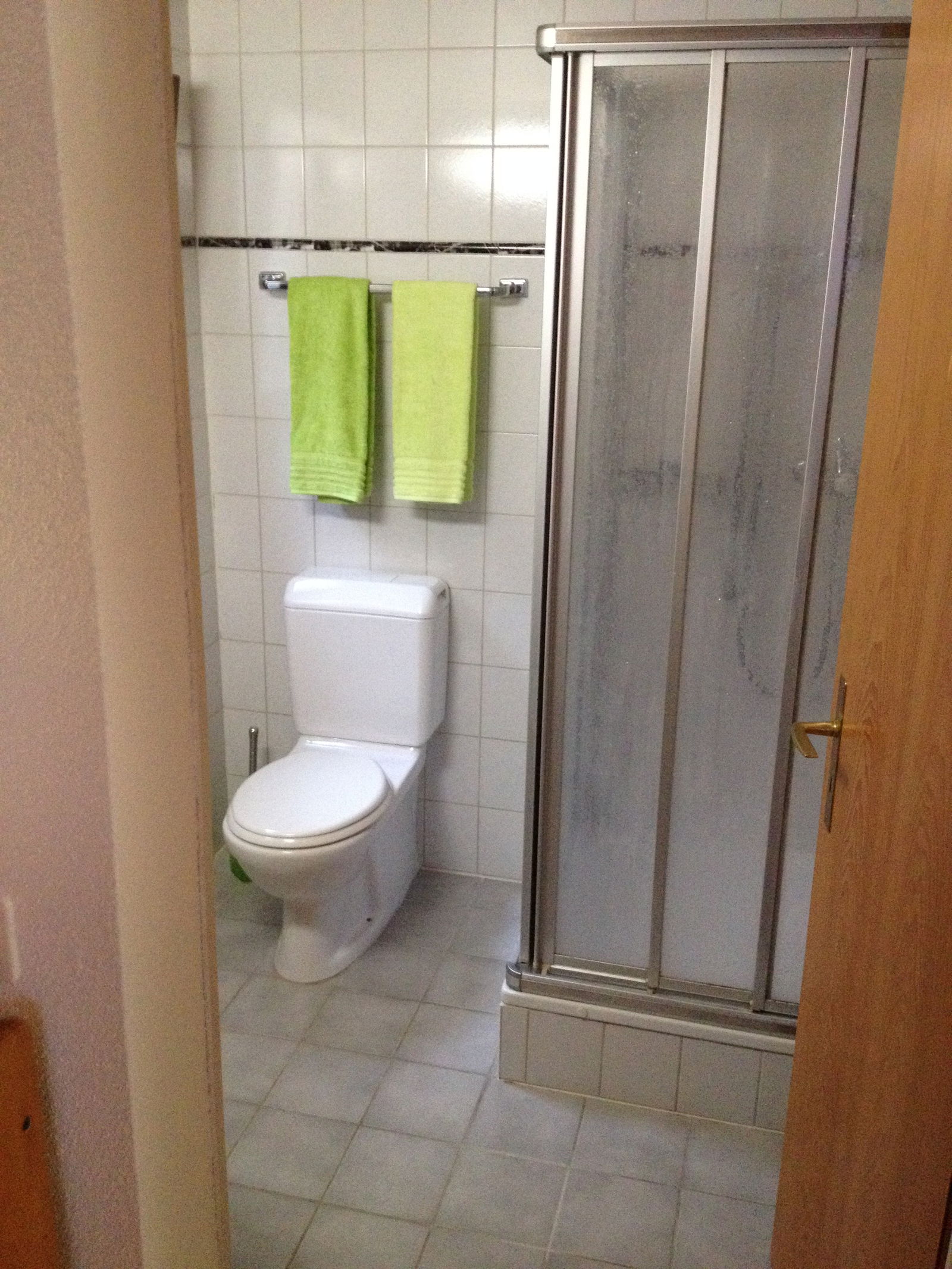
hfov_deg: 40.7
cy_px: 634
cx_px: 476
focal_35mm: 35
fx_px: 1283
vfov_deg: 52.6
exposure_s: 1/20
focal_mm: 4.28
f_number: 2.4
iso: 400
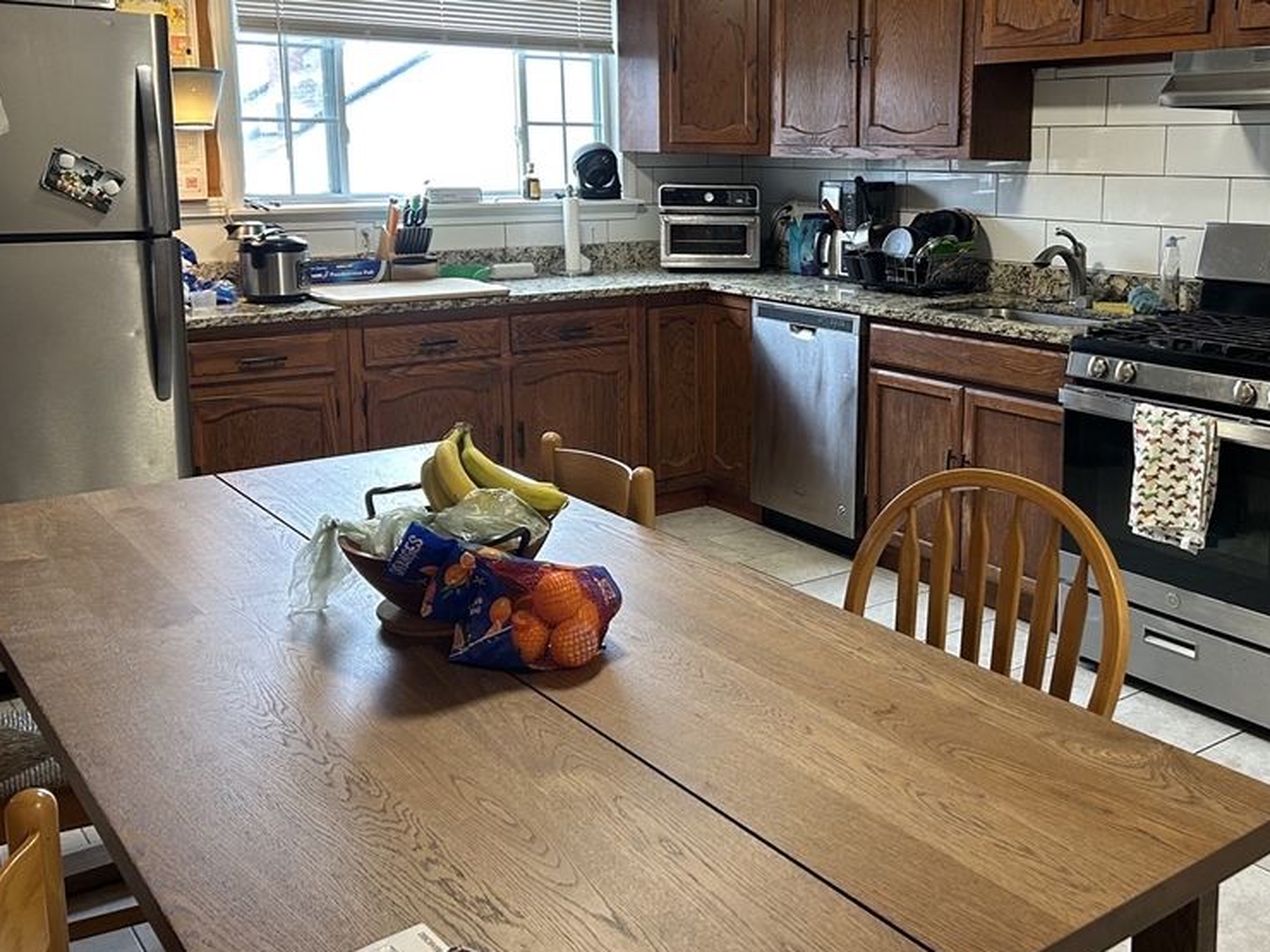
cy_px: 357
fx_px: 1321
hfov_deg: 50.7
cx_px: 807
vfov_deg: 39.4
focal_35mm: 36
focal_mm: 5.7
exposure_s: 1/60
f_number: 1.5
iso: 160
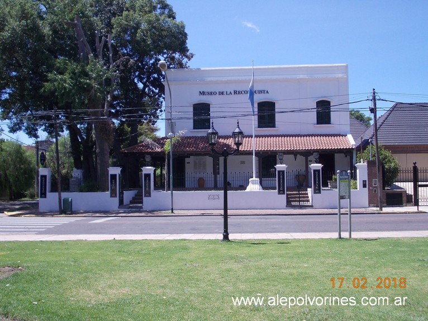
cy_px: 160
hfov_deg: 43.9
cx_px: 214
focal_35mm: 43
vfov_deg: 33.6
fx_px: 531
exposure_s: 1/200
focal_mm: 6.1
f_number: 6.5
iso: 80
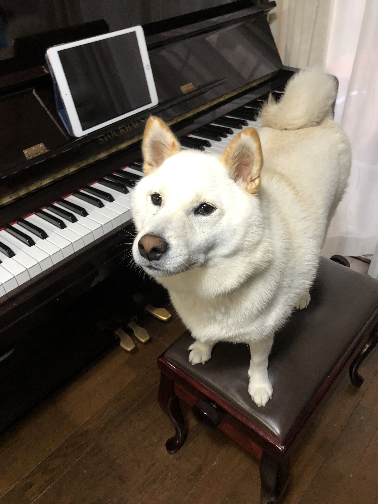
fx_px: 408
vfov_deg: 63.4
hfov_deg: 49.7
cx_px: 189
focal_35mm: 28
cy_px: 252
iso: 100
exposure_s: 1/16
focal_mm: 3.99
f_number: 1.8
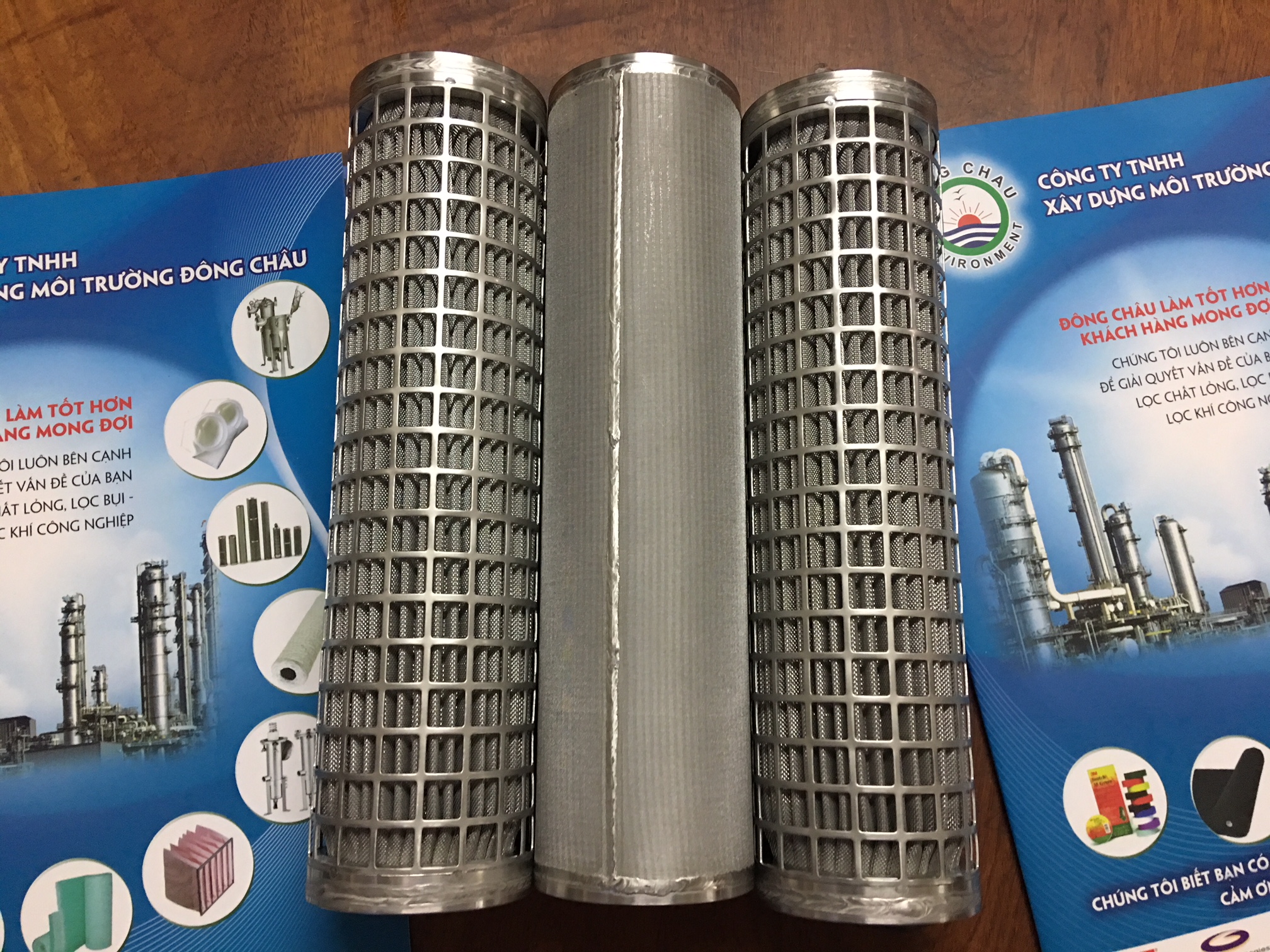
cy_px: 476
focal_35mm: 29
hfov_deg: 61.7
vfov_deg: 48.2
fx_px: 1064
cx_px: 635
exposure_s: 1/17
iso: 100
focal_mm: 4.15
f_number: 2.2
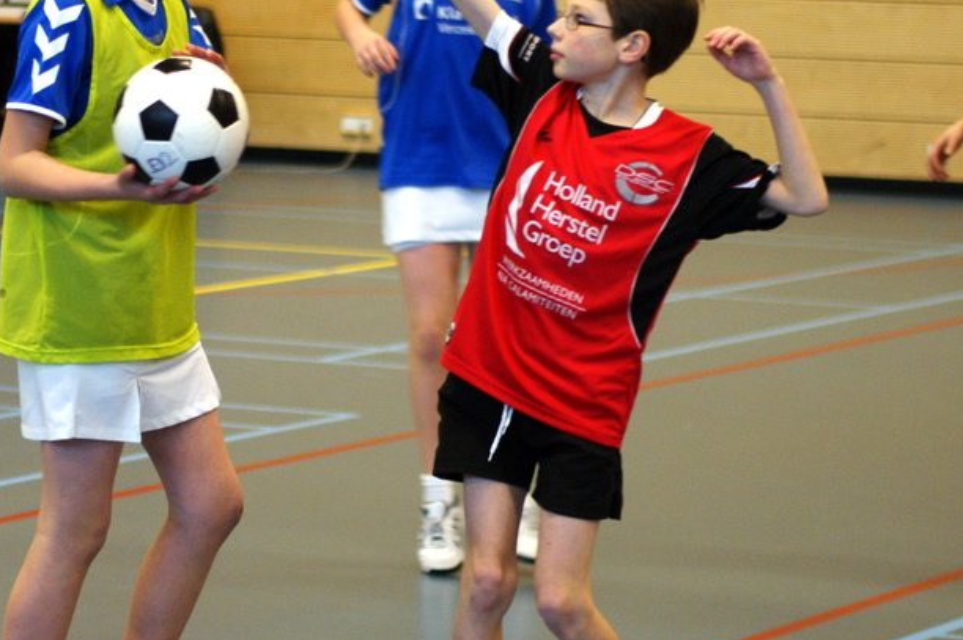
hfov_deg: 10.0
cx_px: 186
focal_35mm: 206
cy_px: 251
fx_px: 5506
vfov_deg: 6.7
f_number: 2.8
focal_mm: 70
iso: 400
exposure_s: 1/125
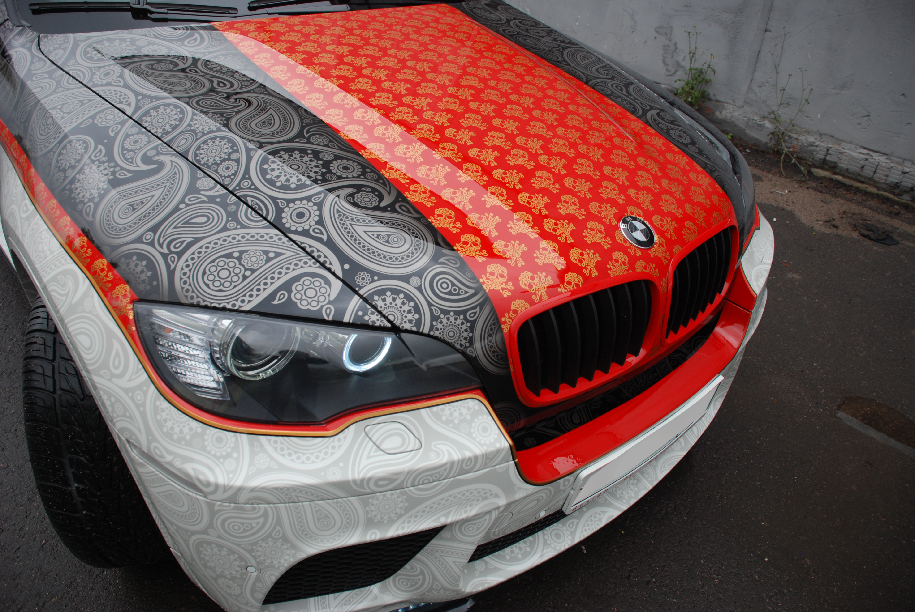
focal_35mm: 27
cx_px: 458
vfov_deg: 48.0
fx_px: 687
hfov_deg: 67.3
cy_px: 306
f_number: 3.5
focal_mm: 18
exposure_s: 1/320
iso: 200
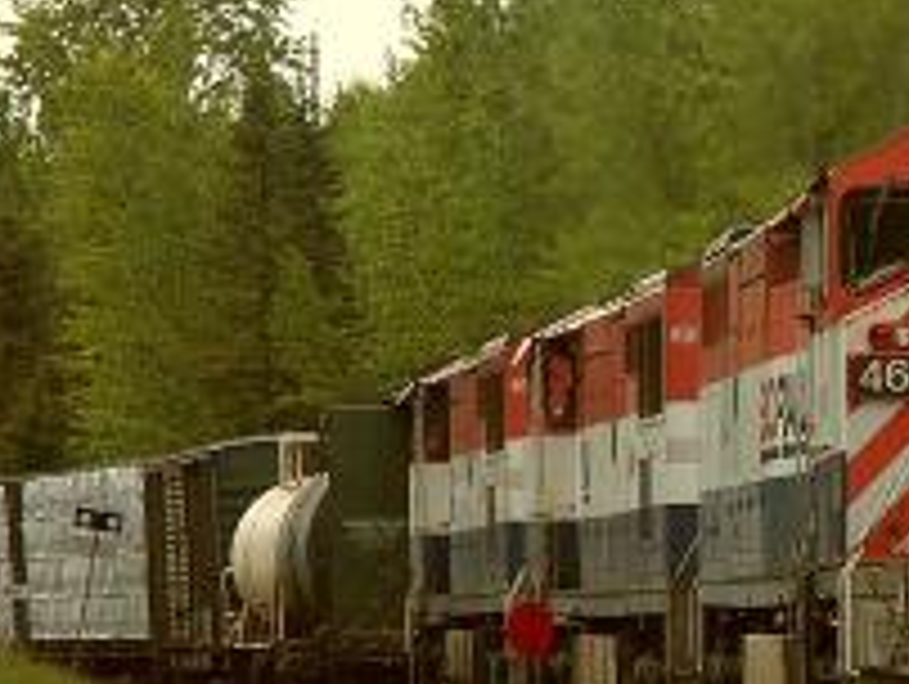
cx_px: 846
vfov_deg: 3.8
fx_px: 10411
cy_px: 441
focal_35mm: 396
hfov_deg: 5.0
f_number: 5.6
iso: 200
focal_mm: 50.69
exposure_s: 1/500
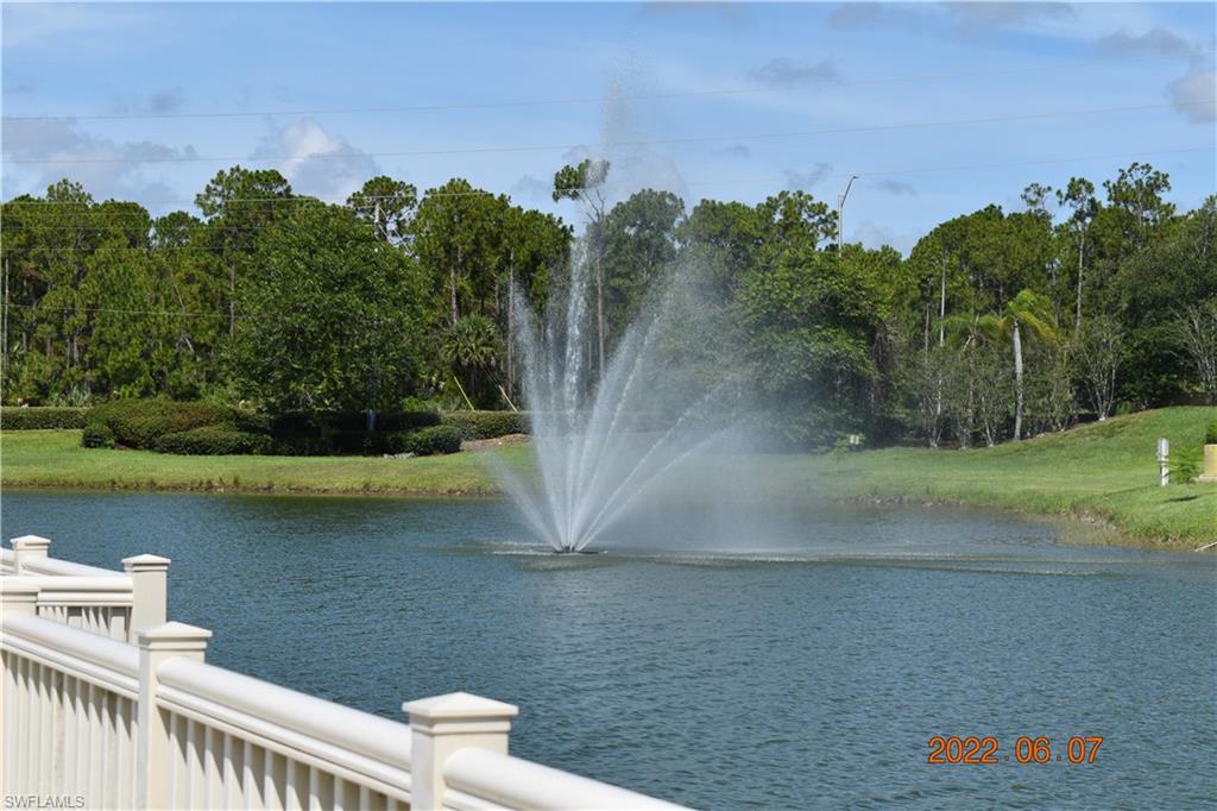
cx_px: 608
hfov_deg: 24.6
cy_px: 406
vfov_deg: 16.5
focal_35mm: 82
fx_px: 2788
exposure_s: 1/320
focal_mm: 55
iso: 100
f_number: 9
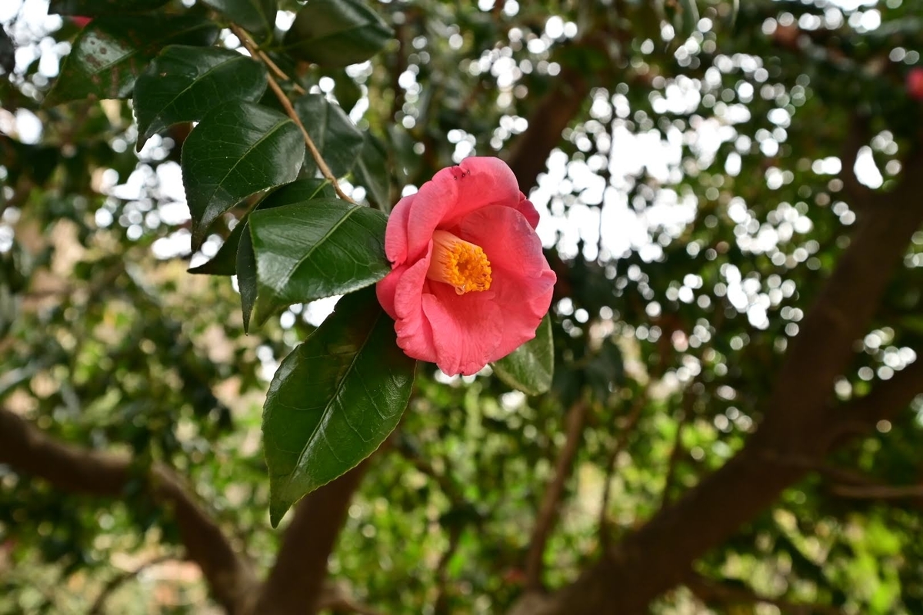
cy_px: 308
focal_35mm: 30
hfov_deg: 61.9
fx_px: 769
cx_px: 462
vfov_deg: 43.6
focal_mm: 30
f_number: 6.3
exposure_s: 1/40
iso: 400
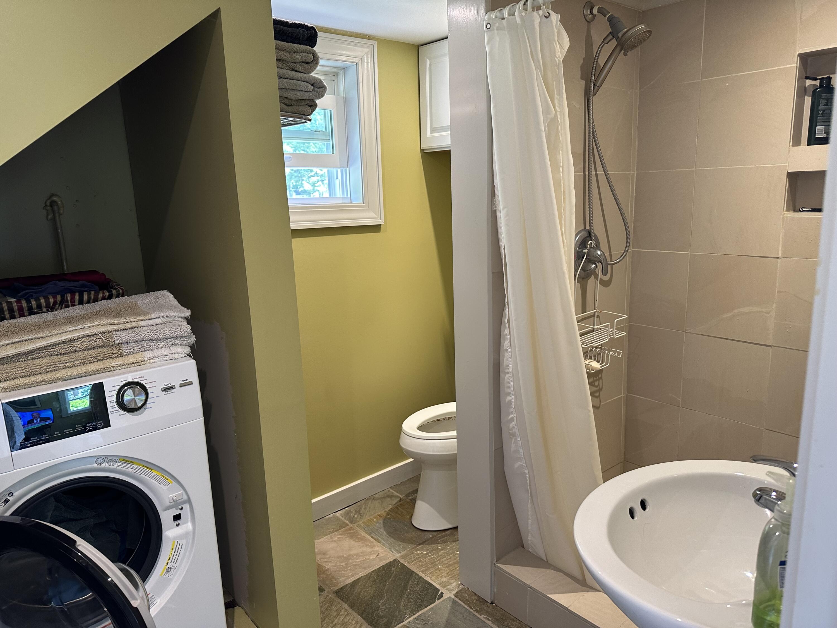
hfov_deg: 71.6
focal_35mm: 24
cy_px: 314
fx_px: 580
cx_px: 418
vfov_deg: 56.8
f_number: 1.78
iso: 200
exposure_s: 1/60
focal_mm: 6.86
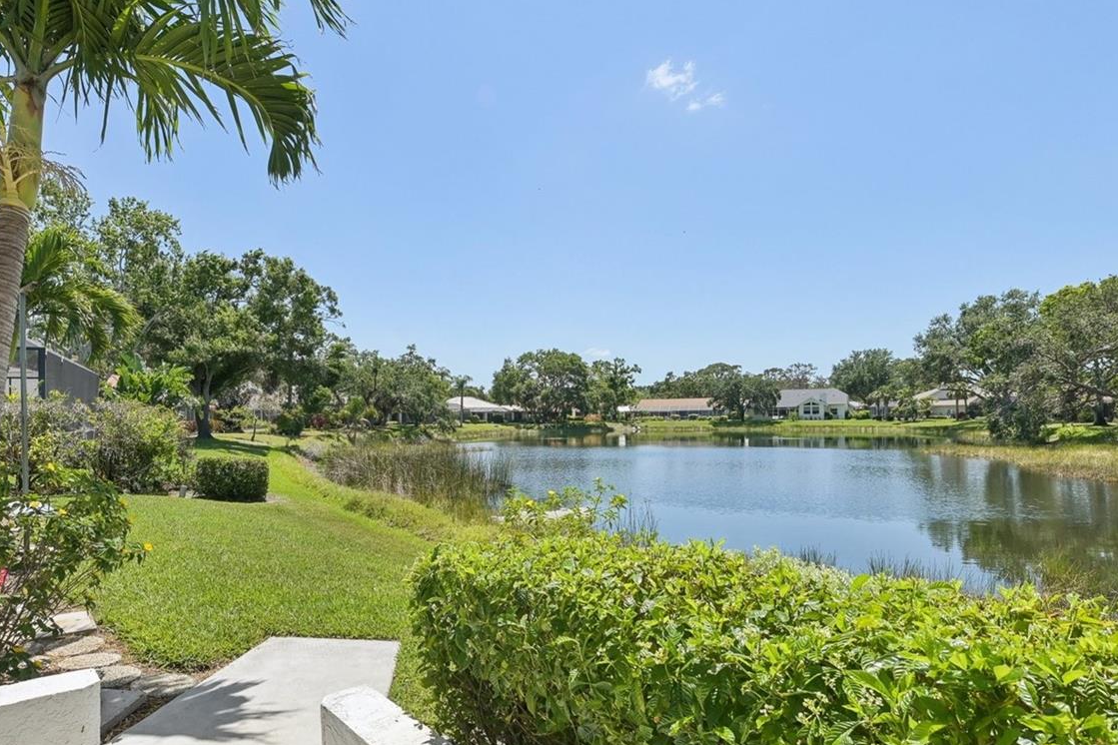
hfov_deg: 83.4
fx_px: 621
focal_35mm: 20
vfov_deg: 61.7
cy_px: 417
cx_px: 473
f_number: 8
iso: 400
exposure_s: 1/1600
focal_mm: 14
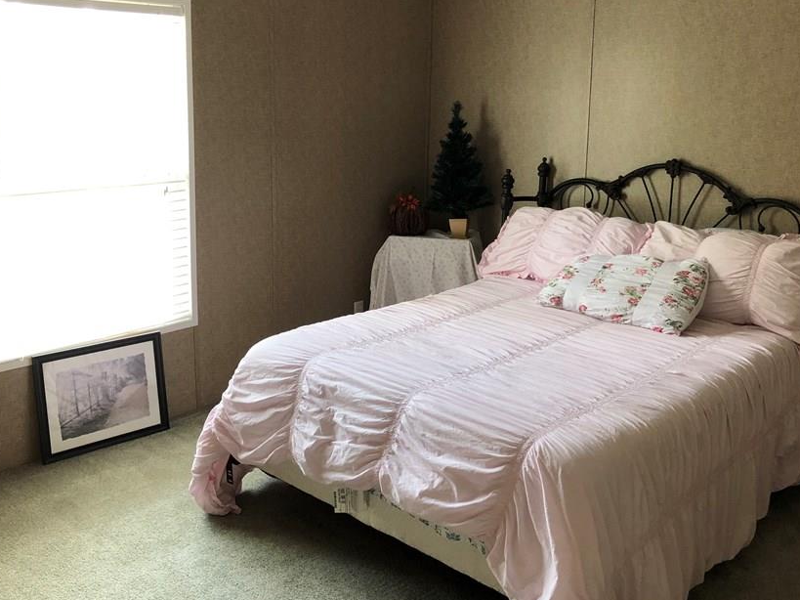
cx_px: 407
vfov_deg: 40.5
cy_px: 232
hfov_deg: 52.6
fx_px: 809
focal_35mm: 35
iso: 40
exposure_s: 1/24
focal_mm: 4
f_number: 1.8
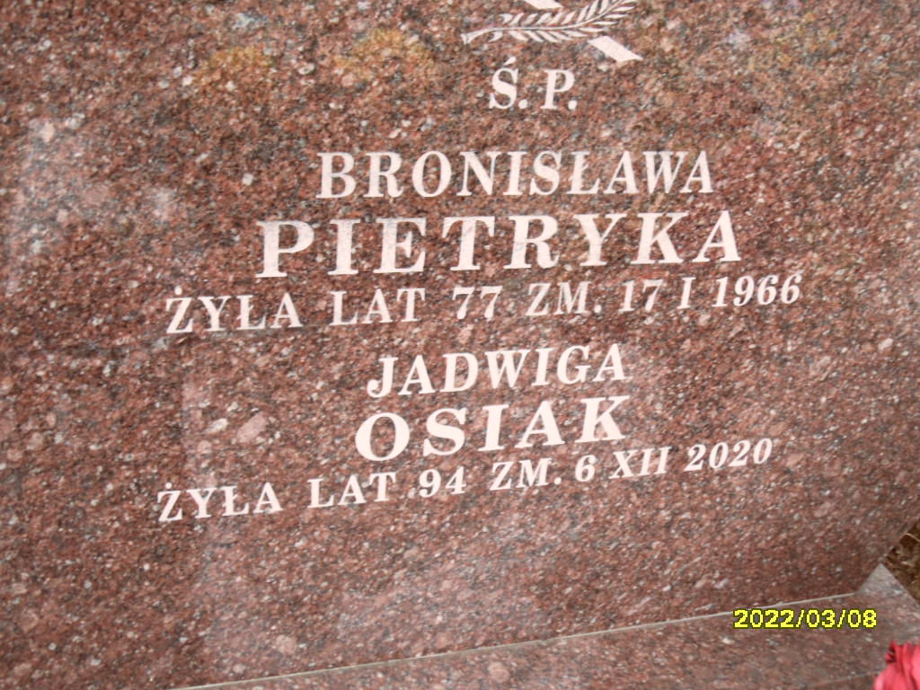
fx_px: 1063
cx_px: 460
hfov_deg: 46.8
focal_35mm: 40
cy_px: 345
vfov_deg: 36.0
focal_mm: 6.5
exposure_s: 1/45
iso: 160
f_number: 3.6
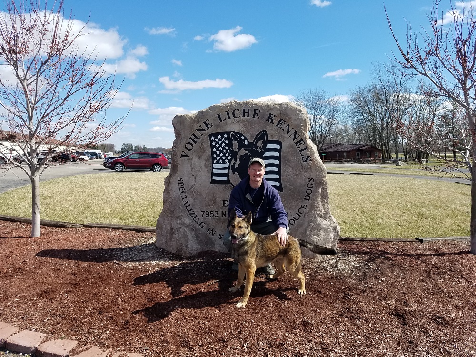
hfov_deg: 67.3
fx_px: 358
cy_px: 178
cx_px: 238
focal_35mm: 26
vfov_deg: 53.1
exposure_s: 1/2488
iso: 50
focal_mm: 4.2
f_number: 1.7
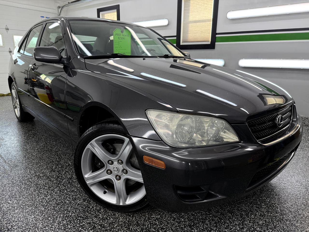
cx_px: 154
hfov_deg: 71.6
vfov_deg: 56.8
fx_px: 214
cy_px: 116
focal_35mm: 24
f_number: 1.78
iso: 125
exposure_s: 1/237
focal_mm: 6.76
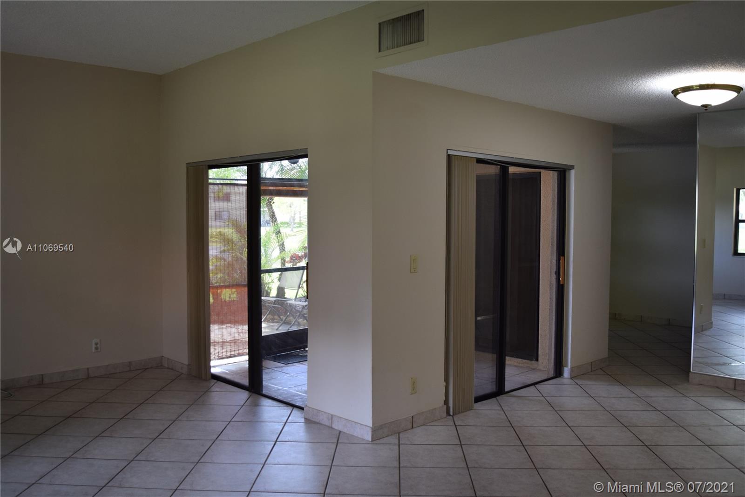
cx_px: 372
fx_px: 683
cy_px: 248
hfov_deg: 57.2
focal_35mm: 33
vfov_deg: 40.0
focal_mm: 22
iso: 400
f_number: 4
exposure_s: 1/60
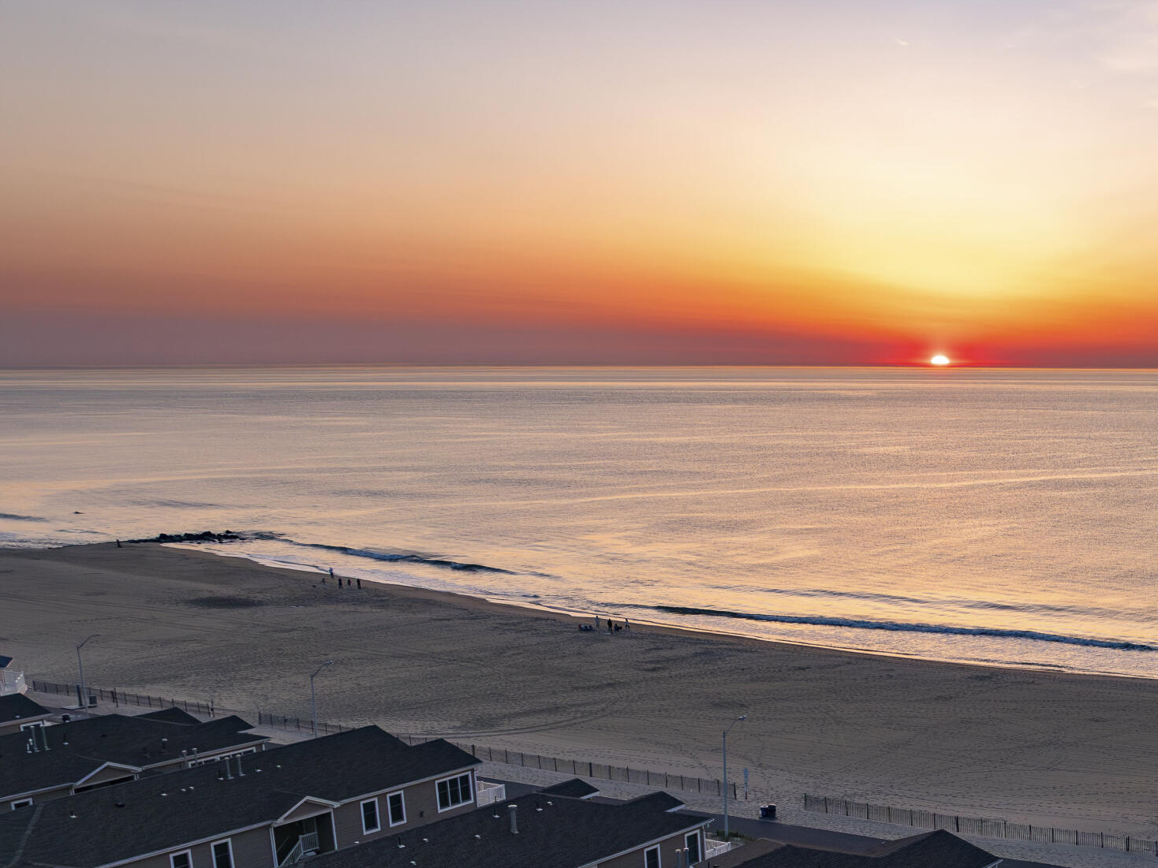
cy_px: 846
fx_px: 1639
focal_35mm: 49
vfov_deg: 28.1
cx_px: 1075
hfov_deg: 36.2
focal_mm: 12.29
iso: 150
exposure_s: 1/320
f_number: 2.8
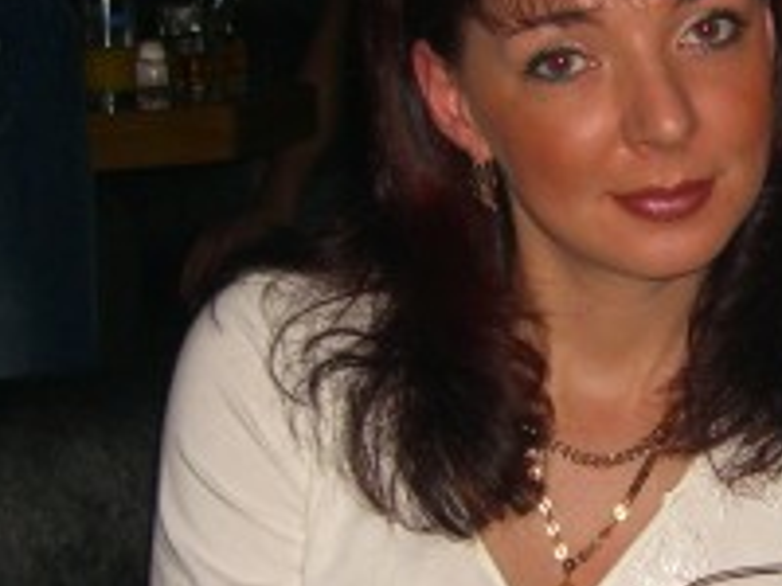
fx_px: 2575
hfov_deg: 16.9
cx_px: 759
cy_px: 356
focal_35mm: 114
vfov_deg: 13.0
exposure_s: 1/60
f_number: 2.8
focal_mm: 7.9
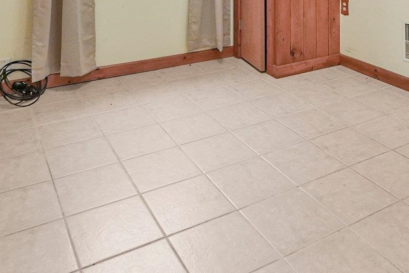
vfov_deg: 29.2
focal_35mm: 37
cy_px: -82
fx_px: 421
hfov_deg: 51.5
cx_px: 246
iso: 2500
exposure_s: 1/320
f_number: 3.5
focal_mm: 14
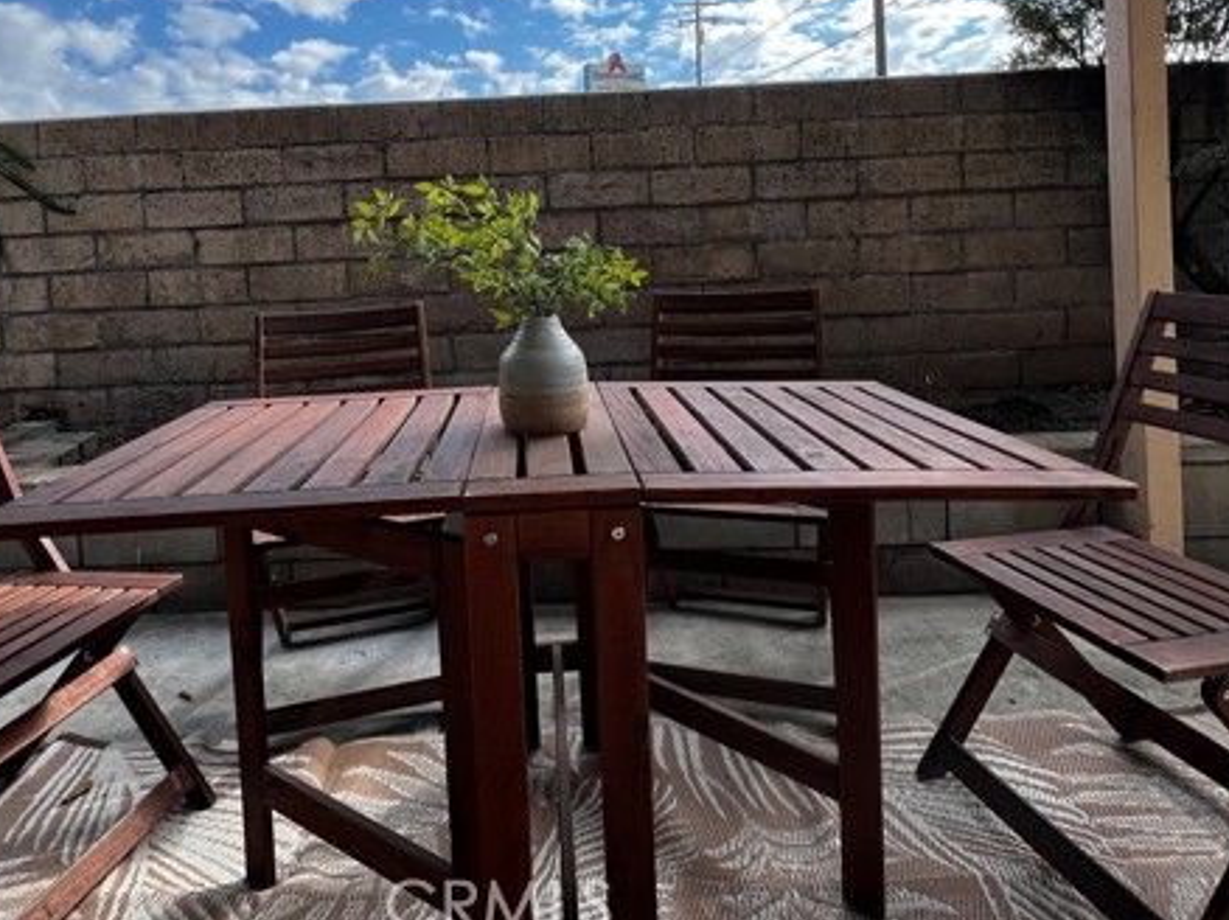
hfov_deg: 84.3
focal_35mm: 19
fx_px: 674
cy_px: 272
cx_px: 542
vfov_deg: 65.9
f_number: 1.8
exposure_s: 1/523
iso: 32
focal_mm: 1.57
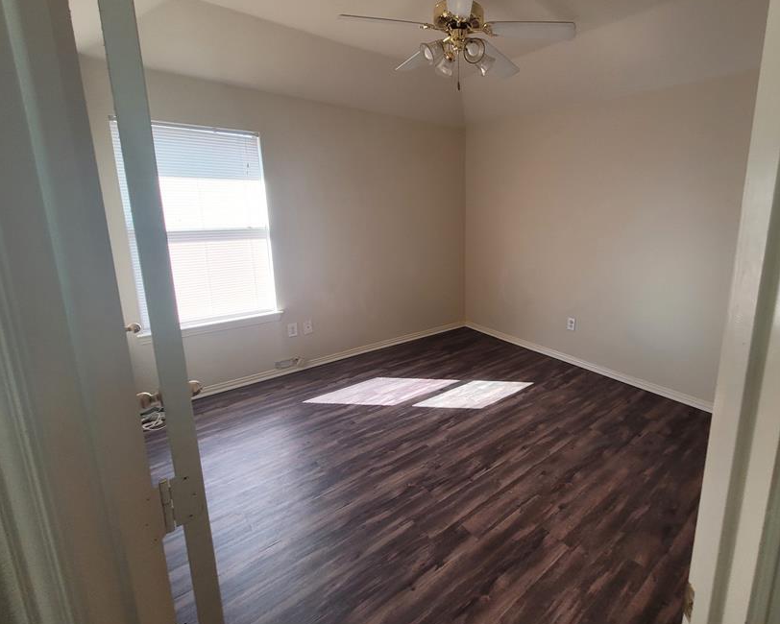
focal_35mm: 16
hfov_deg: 91.7
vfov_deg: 80.2
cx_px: 474
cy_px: 284
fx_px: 369
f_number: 2.2
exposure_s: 1/60
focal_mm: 1.74
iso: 80
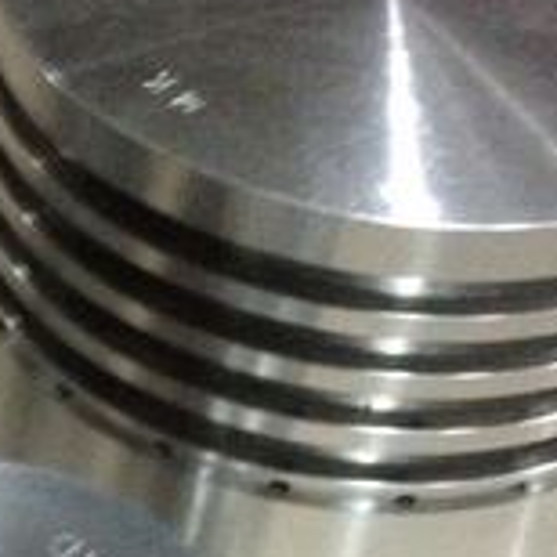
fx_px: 2439
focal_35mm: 134
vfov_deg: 12.9
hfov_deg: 12.8
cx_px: -76
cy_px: 512
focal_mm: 4.28
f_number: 2.4
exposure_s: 1/17
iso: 400
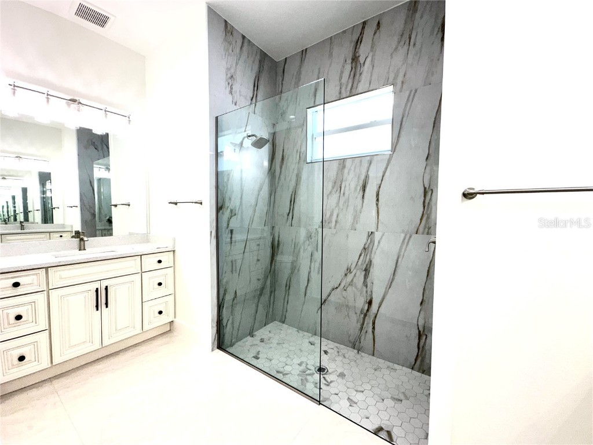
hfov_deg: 102.1
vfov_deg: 85.7
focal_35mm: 14
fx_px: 240
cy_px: 222
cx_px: 296
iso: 80
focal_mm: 2.22
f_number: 2.2
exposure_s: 1/120
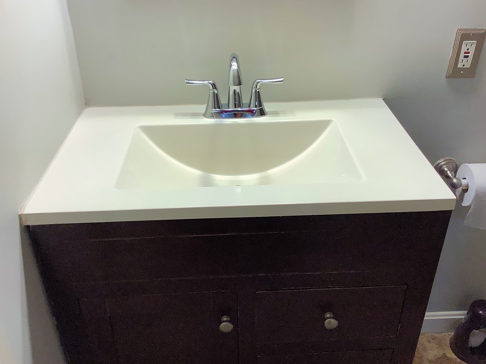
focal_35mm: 34
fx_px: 477
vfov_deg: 41.8
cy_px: 185
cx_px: 247
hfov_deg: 54.0
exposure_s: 1/60
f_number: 2.4
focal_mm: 3.3
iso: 80
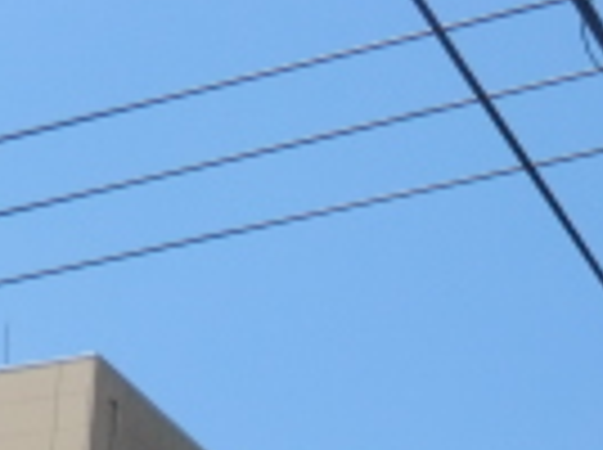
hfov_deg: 14.2
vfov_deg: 9.7
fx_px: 2417
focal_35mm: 139
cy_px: 986
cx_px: 428
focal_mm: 5.2
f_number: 7.9
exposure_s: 1/250
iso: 80
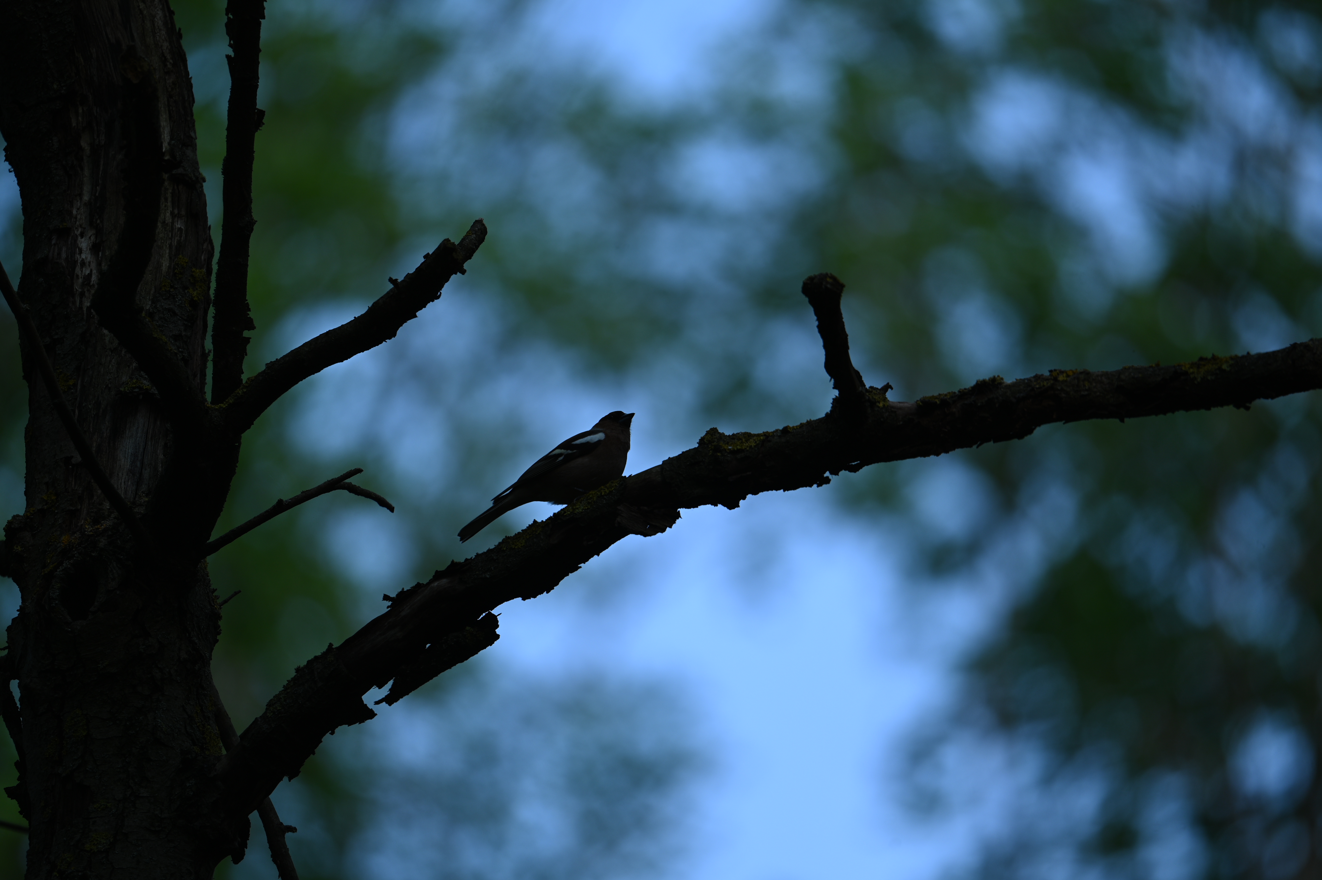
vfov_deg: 2.7
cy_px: 440
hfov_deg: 4.1
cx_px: 661
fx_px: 18348
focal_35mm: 500
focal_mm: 500
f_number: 6.7
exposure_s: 1/160
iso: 100
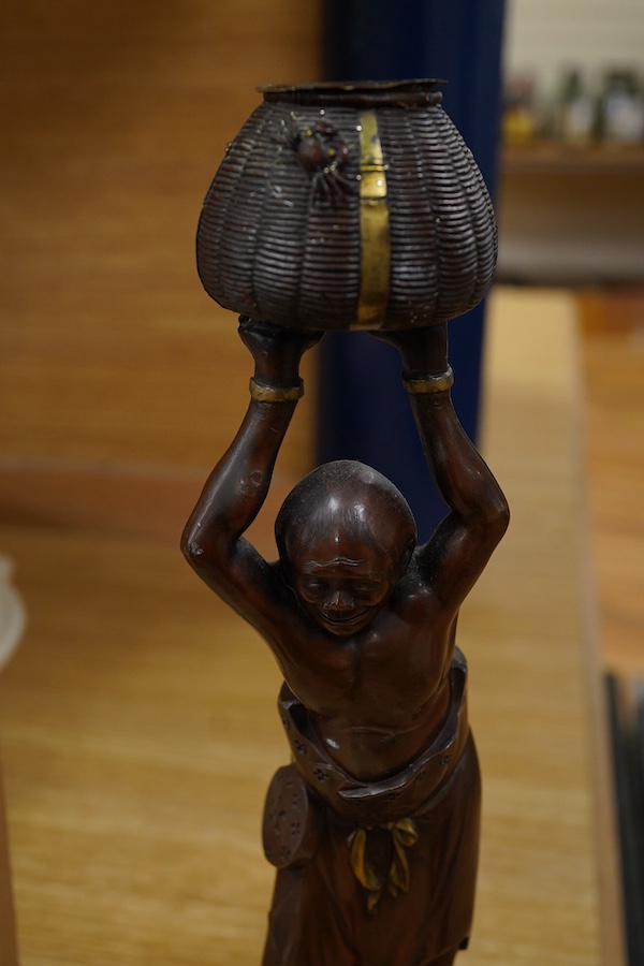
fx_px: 1207
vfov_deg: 43.6
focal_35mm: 45
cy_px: 483
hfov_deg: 29.9
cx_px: 322
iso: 1250
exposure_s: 1/125
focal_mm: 30
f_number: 9
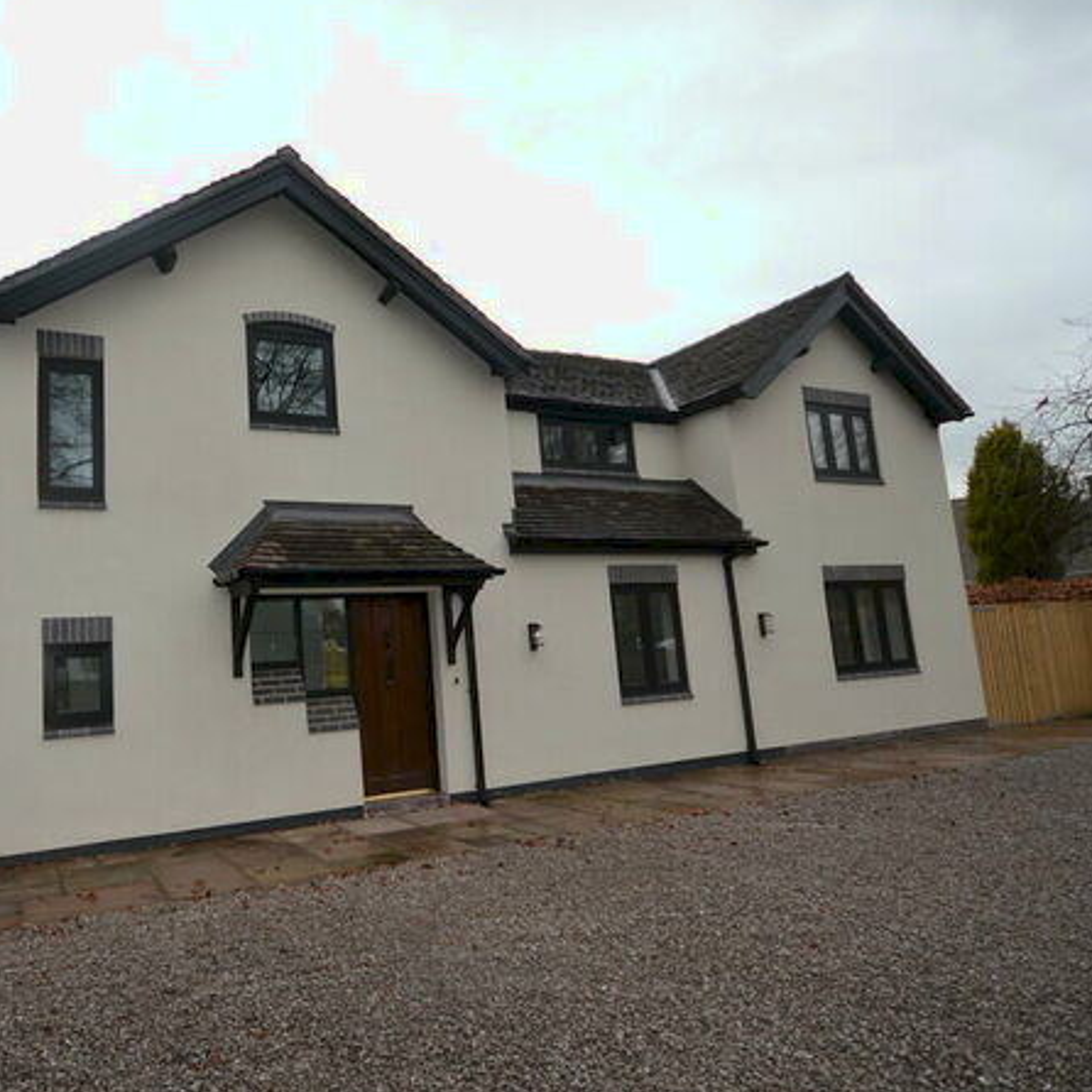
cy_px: 536
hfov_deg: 70.9
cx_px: 304
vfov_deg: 74.8
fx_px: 714
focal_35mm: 20
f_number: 5
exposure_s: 1/200
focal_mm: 10
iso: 100
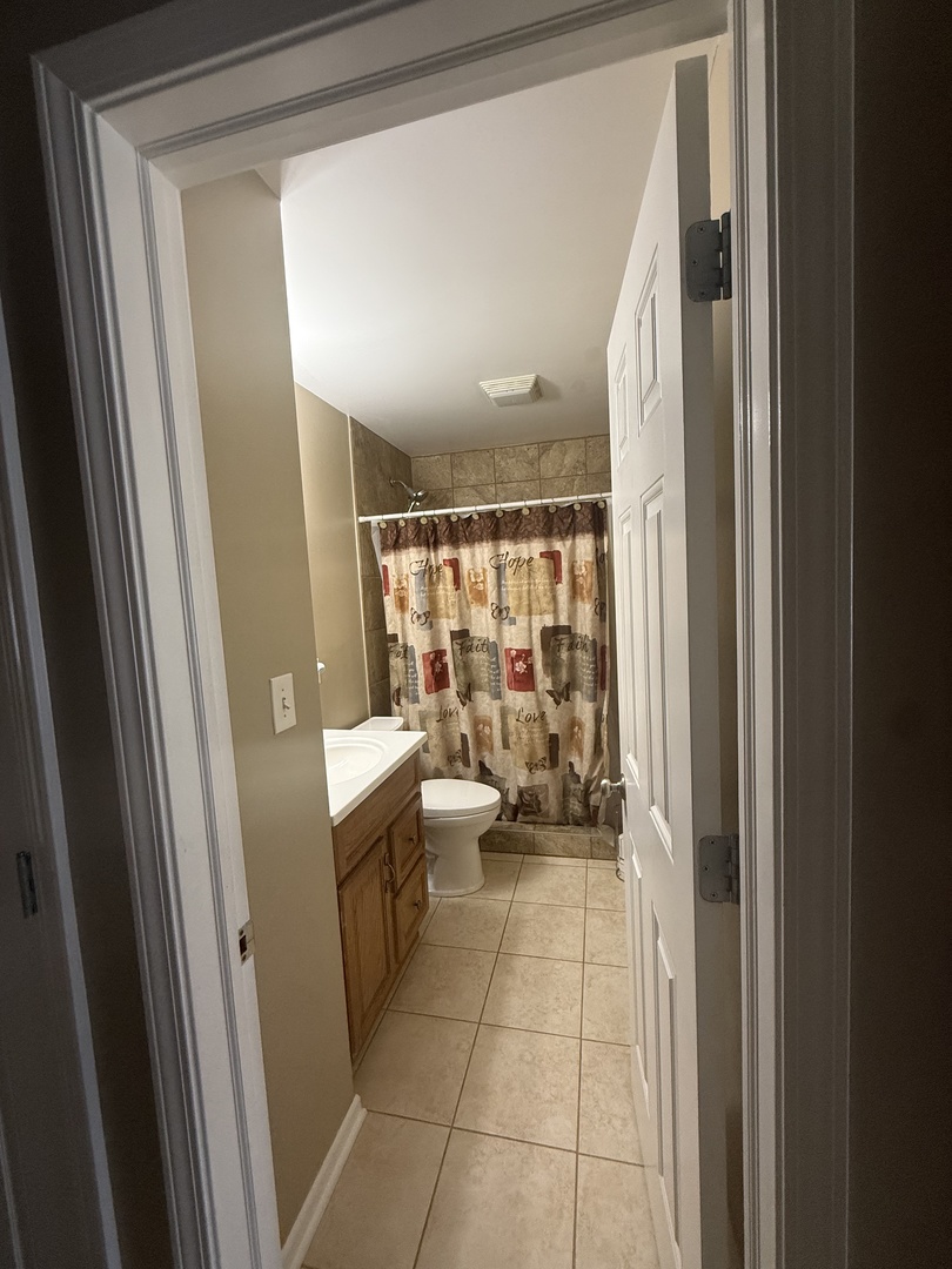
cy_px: 634
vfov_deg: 102.1
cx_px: 476
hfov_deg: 85.7
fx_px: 513
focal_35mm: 14
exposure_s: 1/60
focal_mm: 2.22
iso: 250
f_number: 2.2
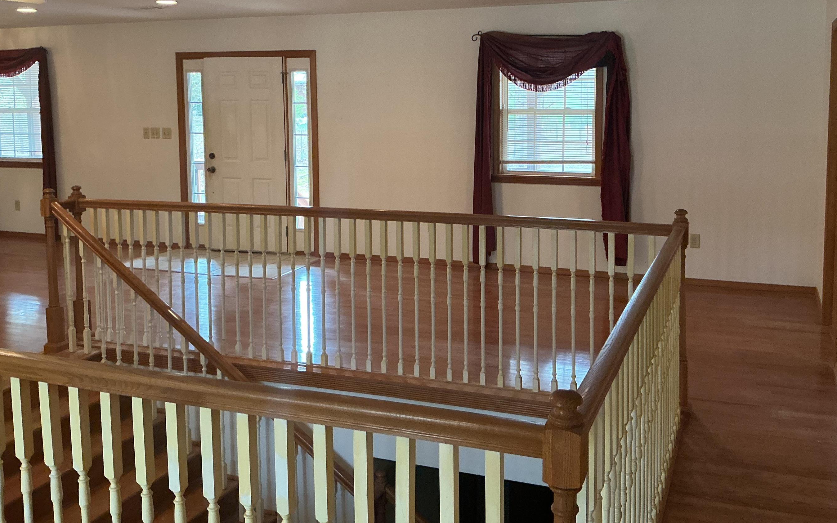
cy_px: 167
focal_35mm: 35
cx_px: 469
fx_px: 798
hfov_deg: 55.2
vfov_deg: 35.9
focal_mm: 3
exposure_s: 1/60
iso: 200
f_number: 1.8
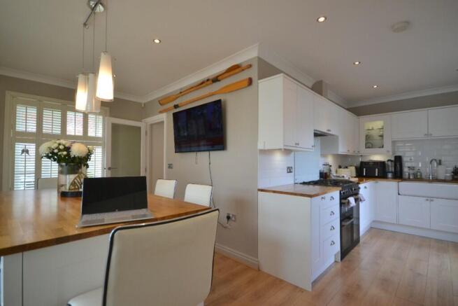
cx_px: 229
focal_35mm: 17
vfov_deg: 69.7
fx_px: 219
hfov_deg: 92.4
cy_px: 153
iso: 500
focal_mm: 11.5
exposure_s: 1/60
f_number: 4.2
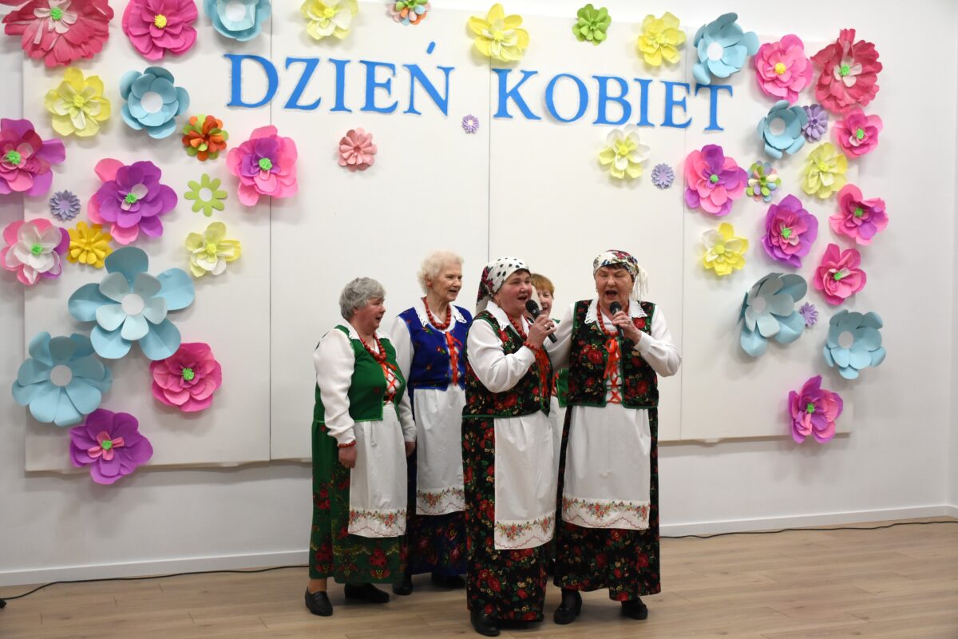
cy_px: 320
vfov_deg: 28.1
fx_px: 1277
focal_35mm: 48
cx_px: 479
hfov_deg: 41.1
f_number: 4
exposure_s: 1/125
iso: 1100
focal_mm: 32
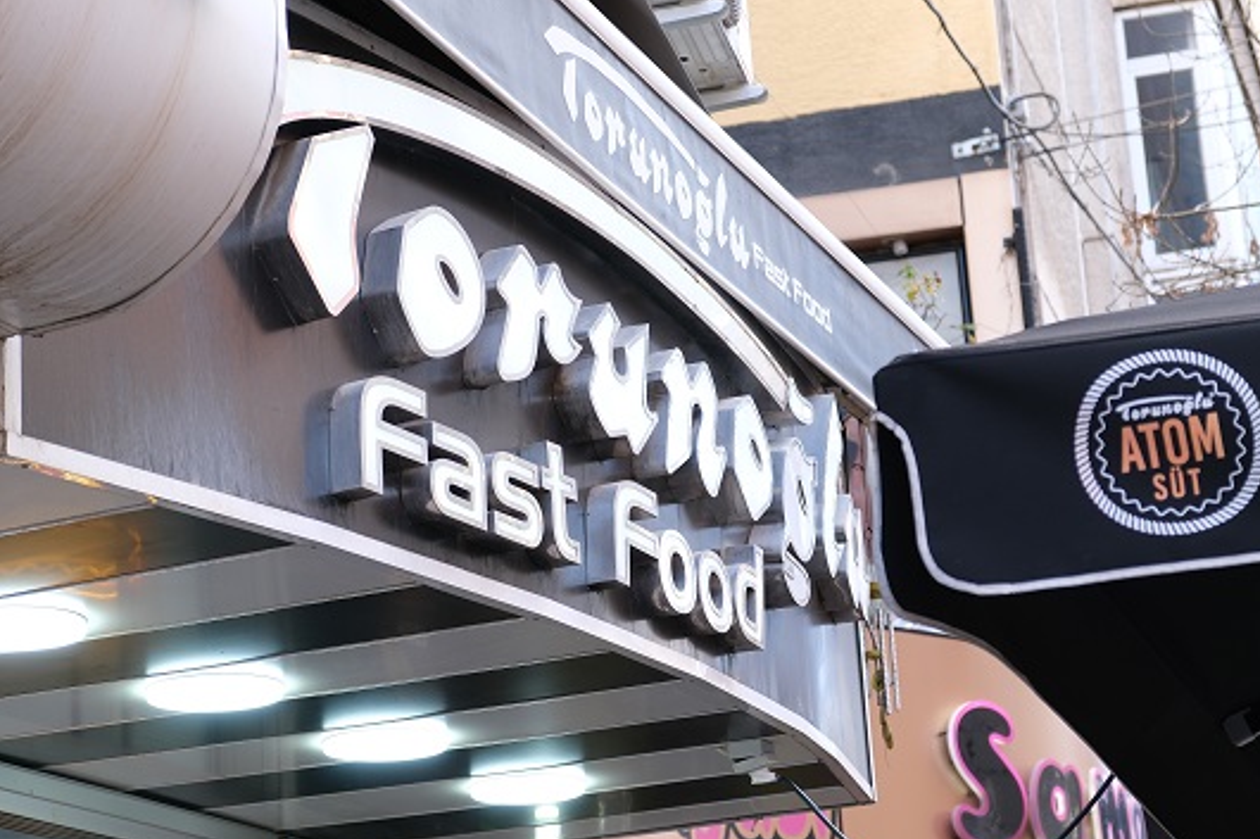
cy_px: 430
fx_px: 3289
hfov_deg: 21.7
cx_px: 670
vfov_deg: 14.5
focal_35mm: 94
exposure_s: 1/80
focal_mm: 55
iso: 200
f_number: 4
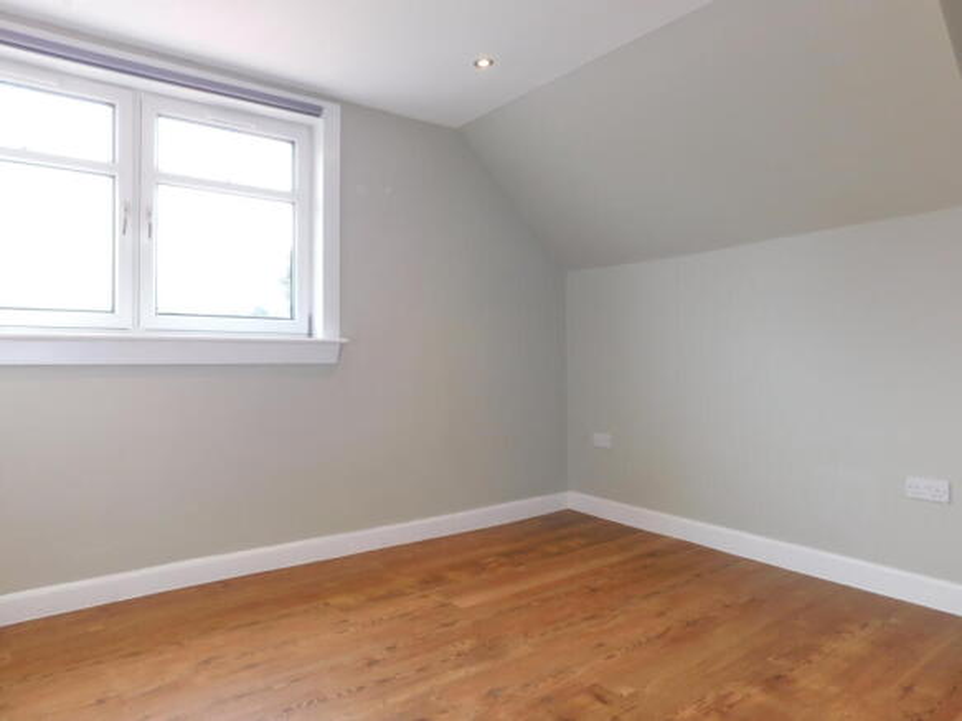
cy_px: 360
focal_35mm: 23
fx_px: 639
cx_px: 481
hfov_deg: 73.9
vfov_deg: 58.9
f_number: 3
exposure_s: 1/30
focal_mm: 4
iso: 125
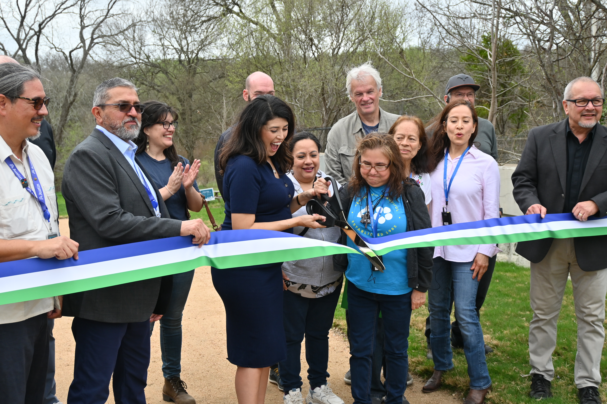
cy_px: 202
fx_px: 759
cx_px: 304
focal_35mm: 45
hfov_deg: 43.6
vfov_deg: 29.9
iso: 250
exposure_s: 1/800
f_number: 4.8
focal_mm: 30
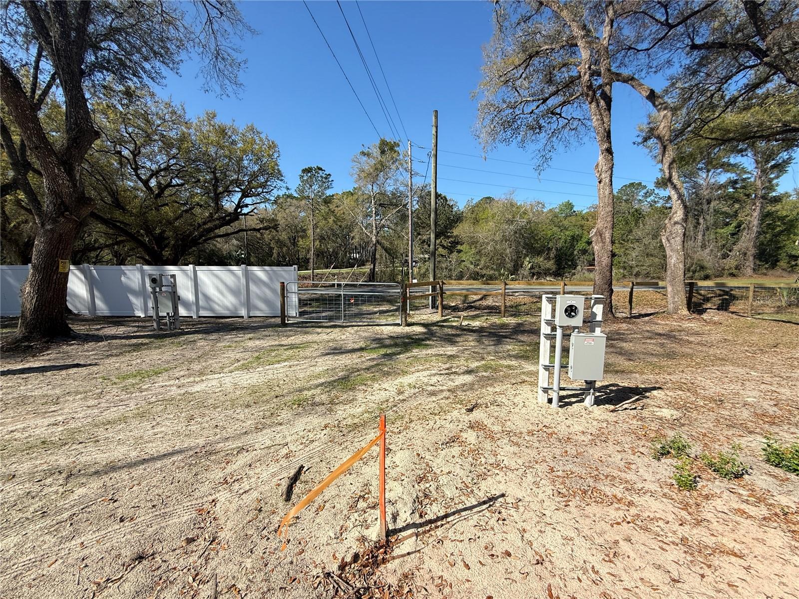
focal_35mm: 14
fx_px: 323
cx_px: 400
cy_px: 300
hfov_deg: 102.1
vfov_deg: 85.7
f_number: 2.2
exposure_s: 1/1259
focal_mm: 2.22
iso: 50
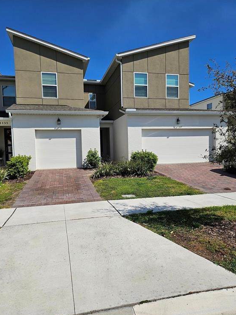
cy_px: 163
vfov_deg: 69.4
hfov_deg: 54.9
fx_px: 227
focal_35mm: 25
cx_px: 118
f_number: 1.8
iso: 50
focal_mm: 5
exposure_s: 1/7771
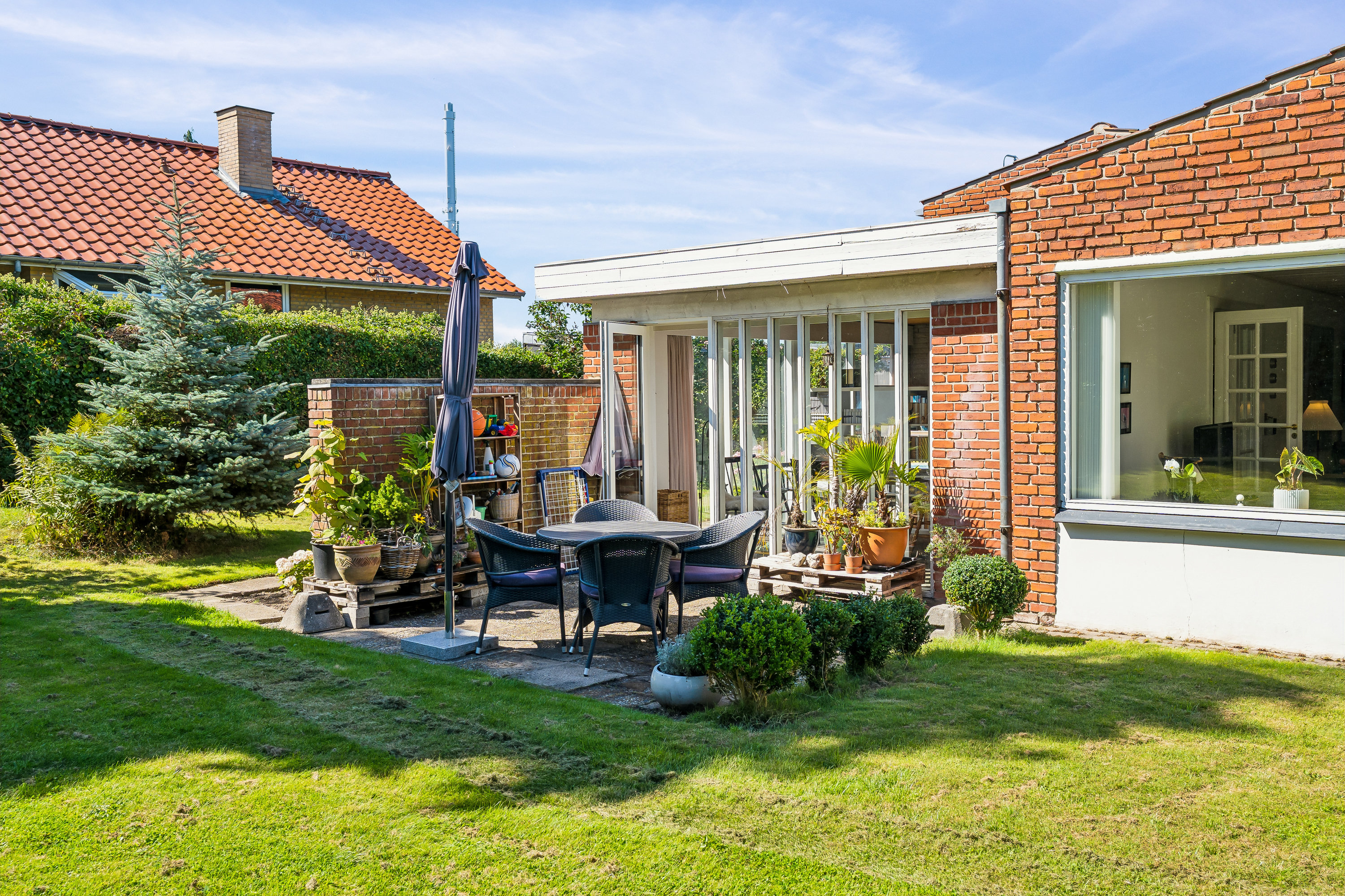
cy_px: 448
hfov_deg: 61.1
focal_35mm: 30
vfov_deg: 43.0
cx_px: 672
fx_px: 1139
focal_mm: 30.5
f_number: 8
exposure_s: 1/250
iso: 200
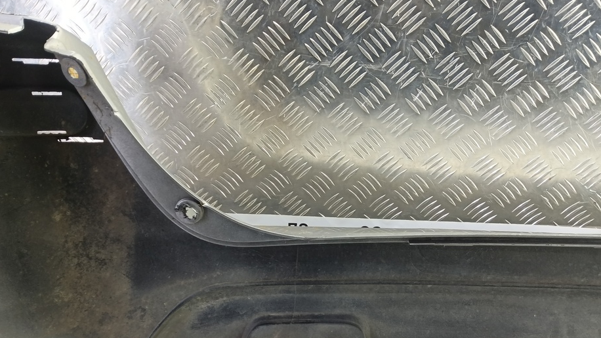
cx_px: 286
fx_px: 446
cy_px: 232
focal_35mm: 28
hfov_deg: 67.9
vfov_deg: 40.8
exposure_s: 1/33.3
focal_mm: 4.11
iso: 174
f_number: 1.6
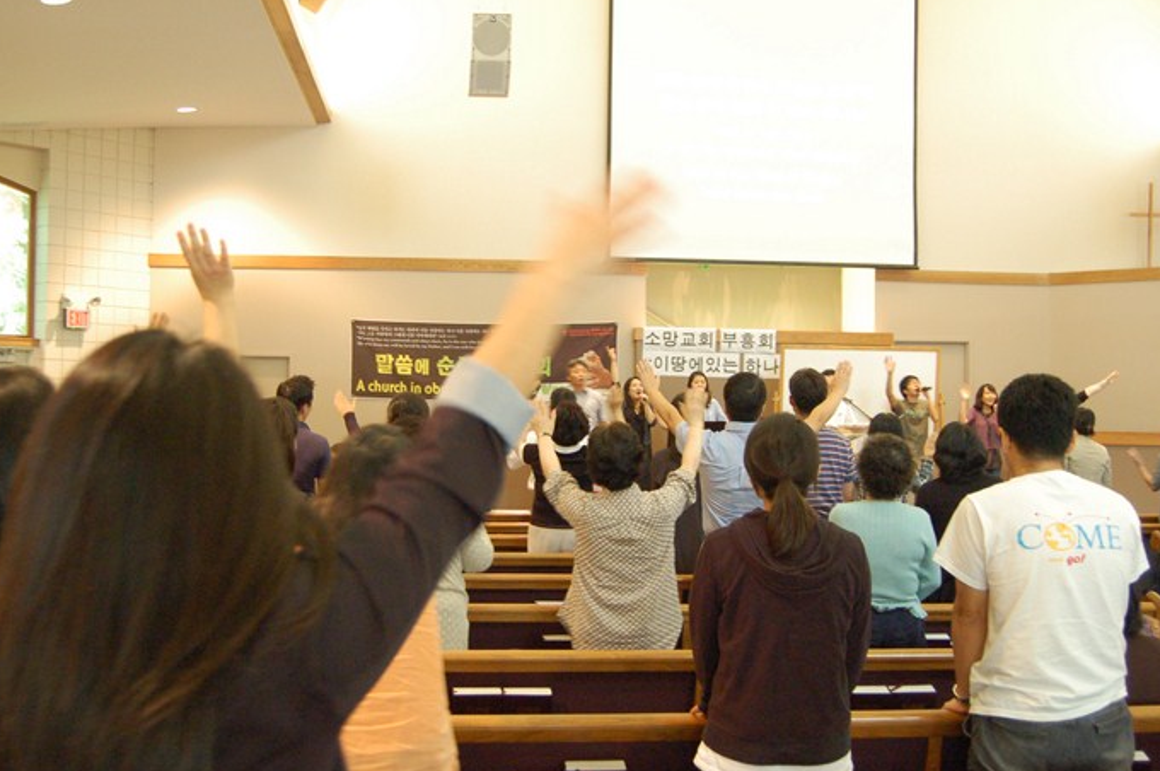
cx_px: 519
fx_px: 1307
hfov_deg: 47.8
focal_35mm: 41
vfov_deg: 32.9
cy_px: 384
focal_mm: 23
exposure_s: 1/15
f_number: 3.8
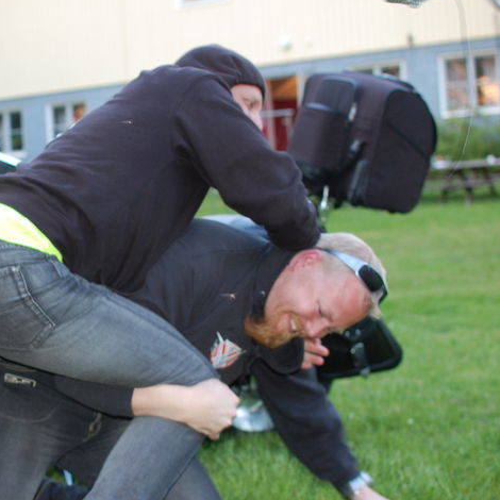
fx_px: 1237
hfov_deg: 22.5
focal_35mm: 76
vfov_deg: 22.8
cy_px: 239
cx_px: 82
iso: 400
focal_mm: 35
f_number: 2.8
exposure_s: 1/60
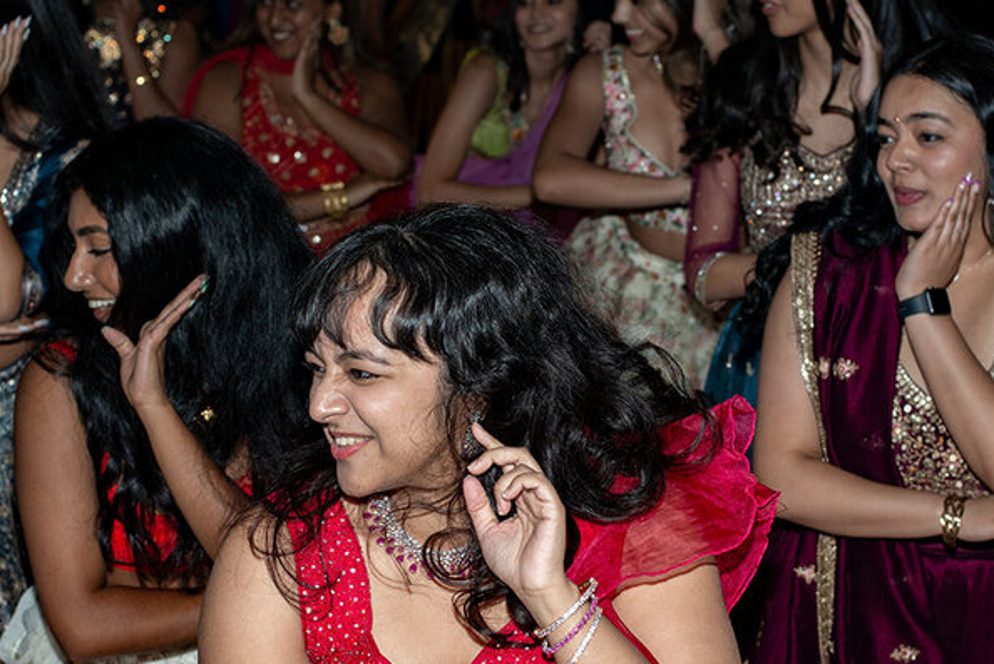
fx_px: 2791
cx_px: 532
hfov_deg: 20.2
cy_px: 466
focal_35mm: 101
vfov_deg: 13.5
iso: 800
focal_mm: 50
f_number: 5.6
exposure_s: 1/100
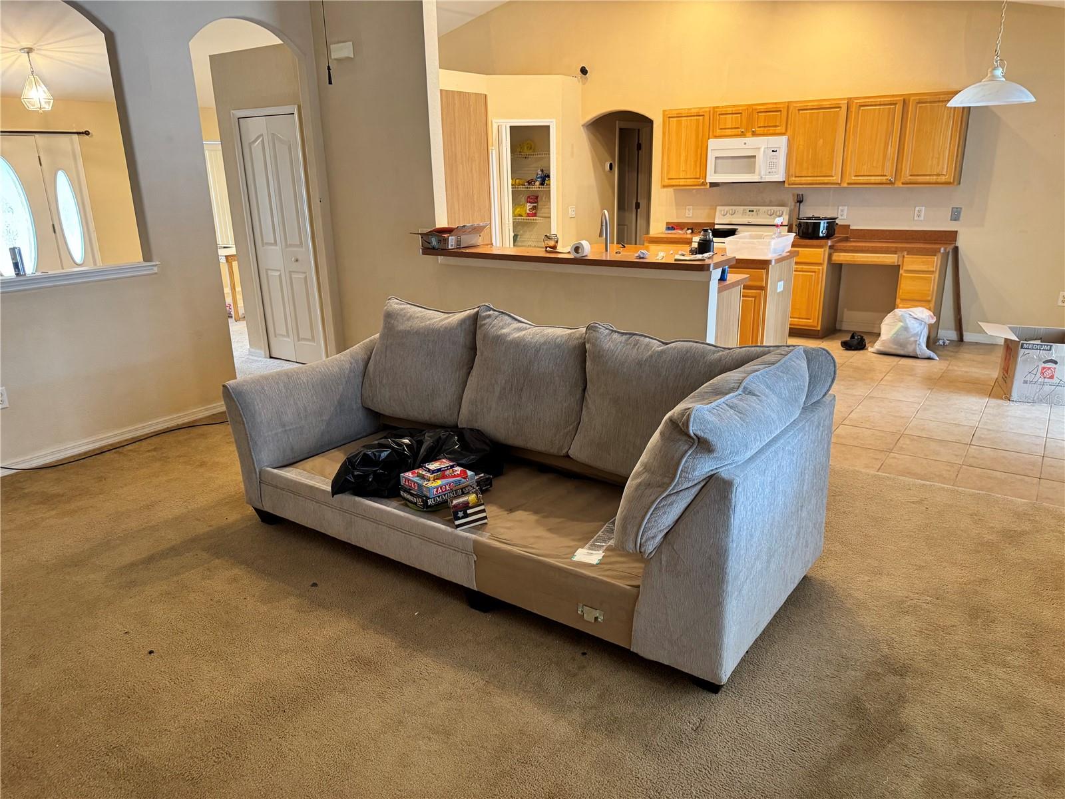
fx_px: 738
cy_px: 400
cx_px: 532
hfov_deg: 71.6
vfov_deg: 56.8
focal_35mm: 24
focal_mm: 6.76
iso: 320
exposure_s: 1/60
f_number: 1.78
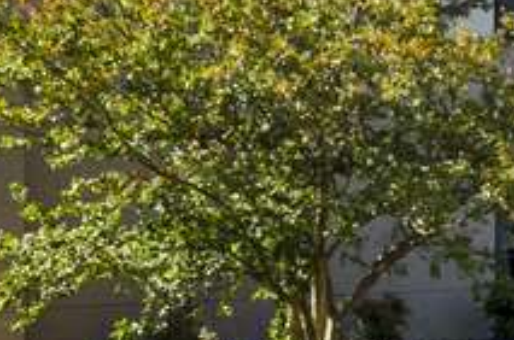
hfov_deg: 22.4
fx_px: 1131
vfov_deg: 16.3
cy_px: -80
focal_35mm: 79
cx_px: 699
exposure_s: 1/160
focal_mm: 11
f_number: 11
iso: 200
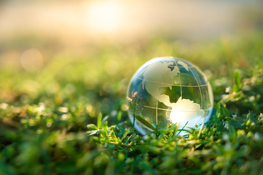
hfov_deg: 28.9
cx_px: 132
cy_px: 88
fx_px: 511
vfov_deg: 19.4
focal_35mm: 70
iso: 100
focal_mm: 70
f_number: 4
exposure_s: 1/320
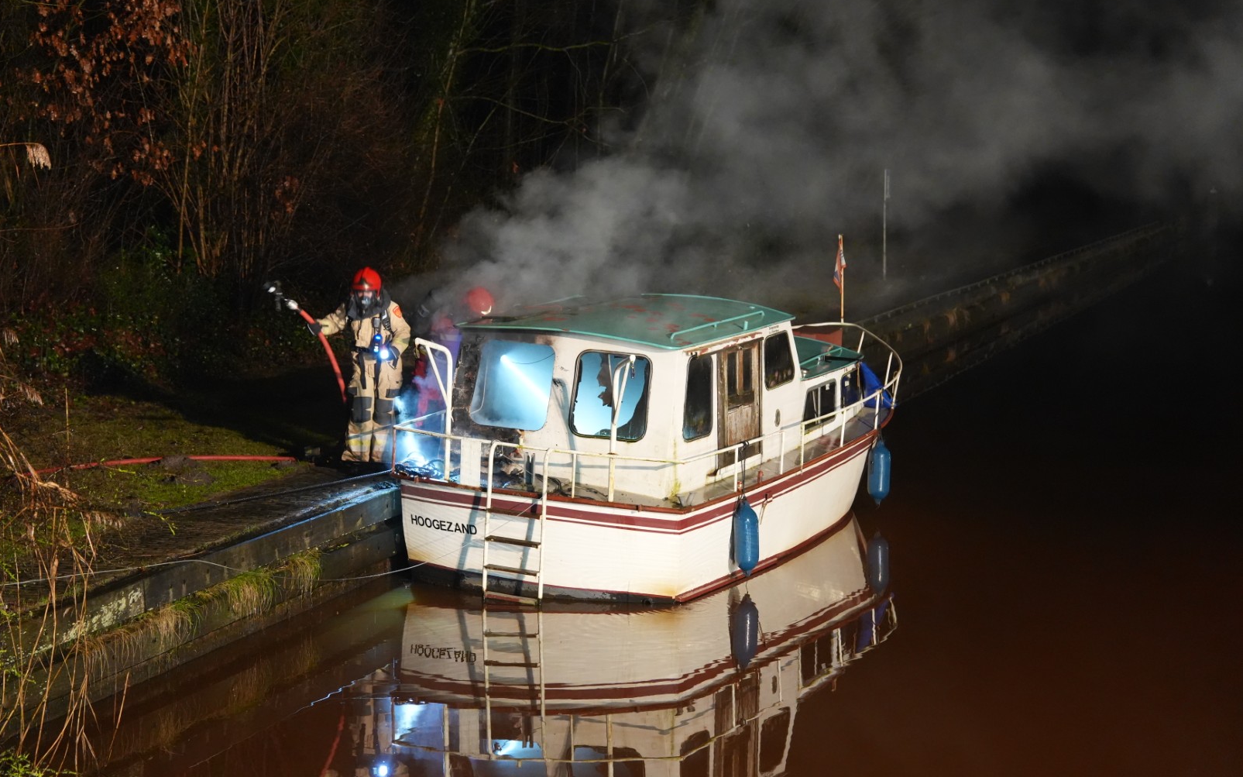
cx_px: 616
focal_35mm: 72
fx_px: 2439
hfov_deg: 28.6
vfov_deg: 18.1
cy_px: 377
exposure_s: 1/25
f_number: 2.8
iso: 8000
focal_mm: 70
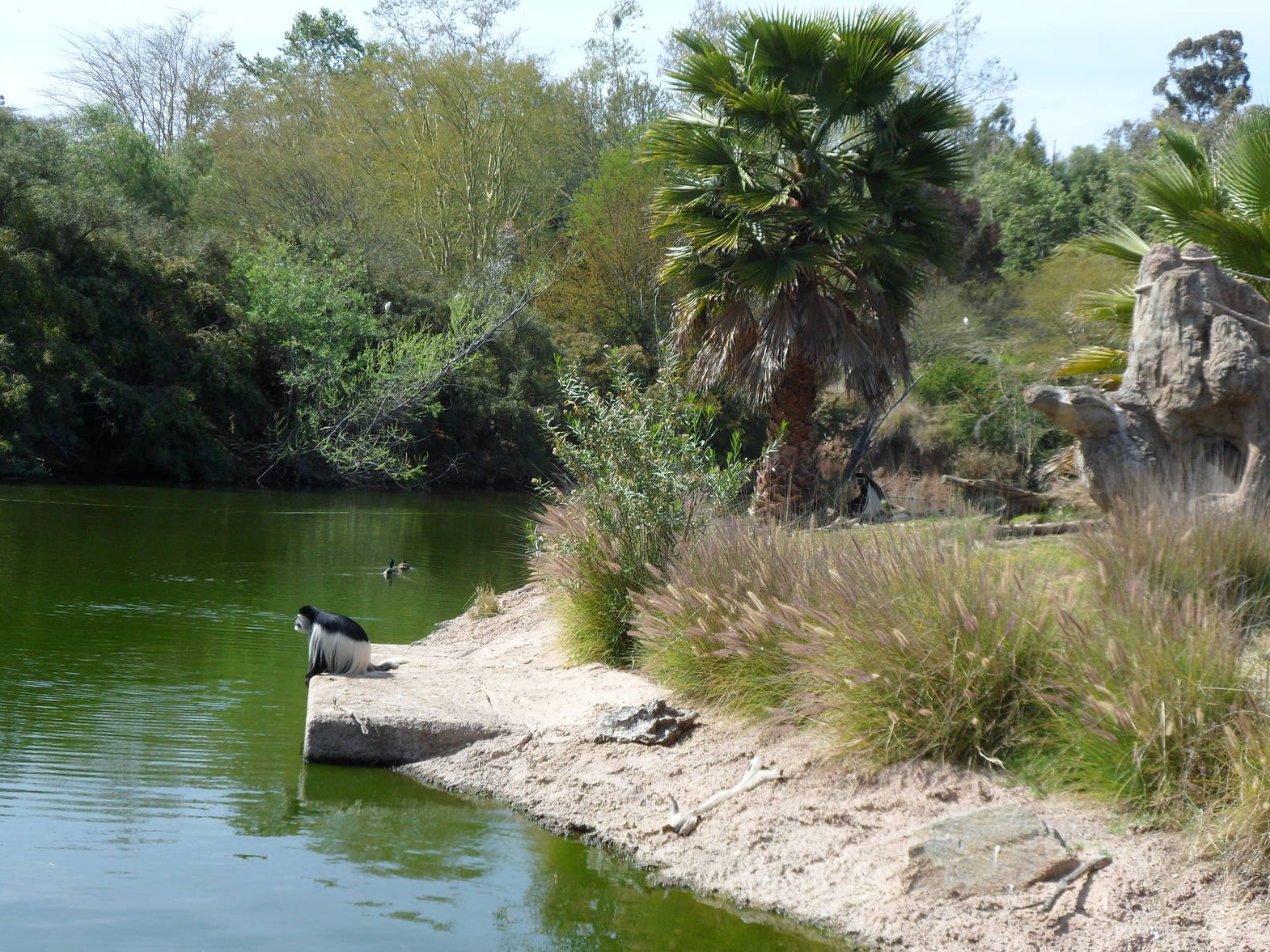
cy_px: 478
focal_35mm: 53
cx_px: 632
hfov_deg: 36.2
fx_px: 1944
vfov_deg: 27.5
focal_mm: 8.1
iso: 80
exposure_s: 1/500
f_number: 4.3
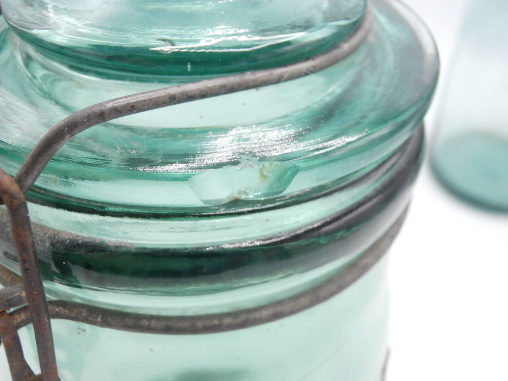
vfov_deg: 37.7
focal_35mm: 38
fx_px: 558
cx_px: 254
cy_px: 190
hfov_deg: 49.0
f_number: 3.9
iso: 200
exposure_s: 1/200
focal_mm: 6.67
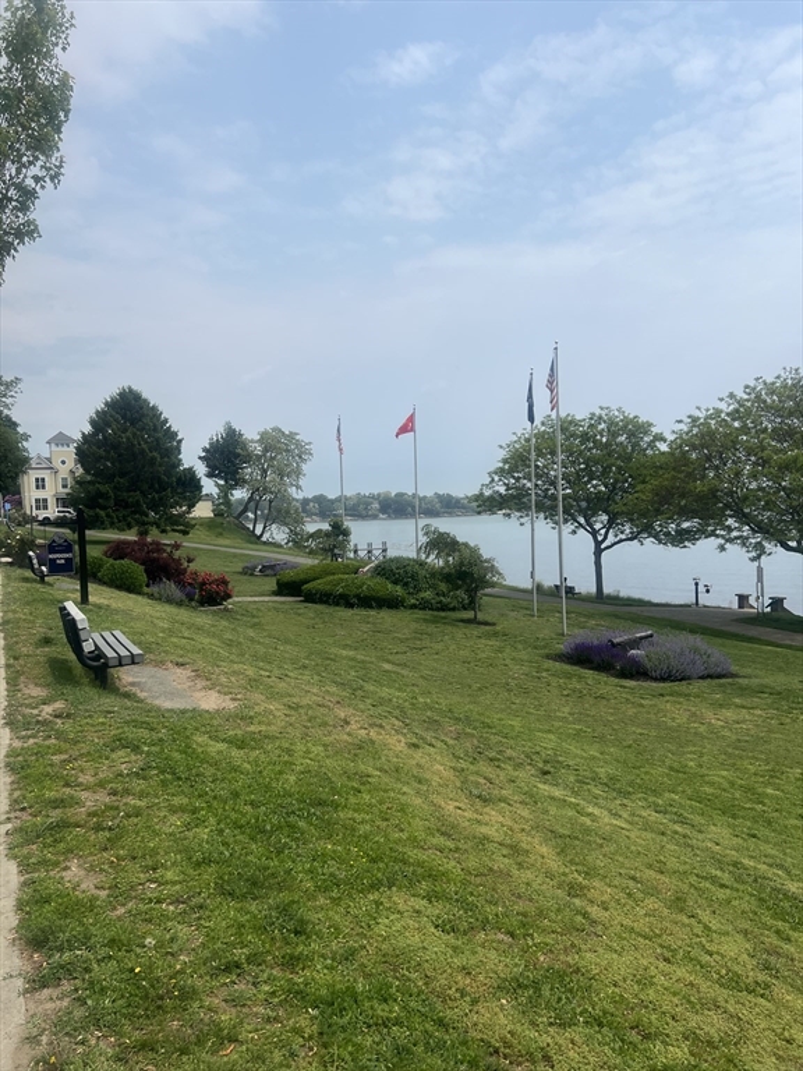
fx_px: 804
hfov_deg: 53.1
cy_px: 536
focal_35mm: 26
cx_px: 402
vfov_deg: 67.3
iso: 50
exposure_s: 1/7463
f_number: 1.5
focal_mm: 5.7
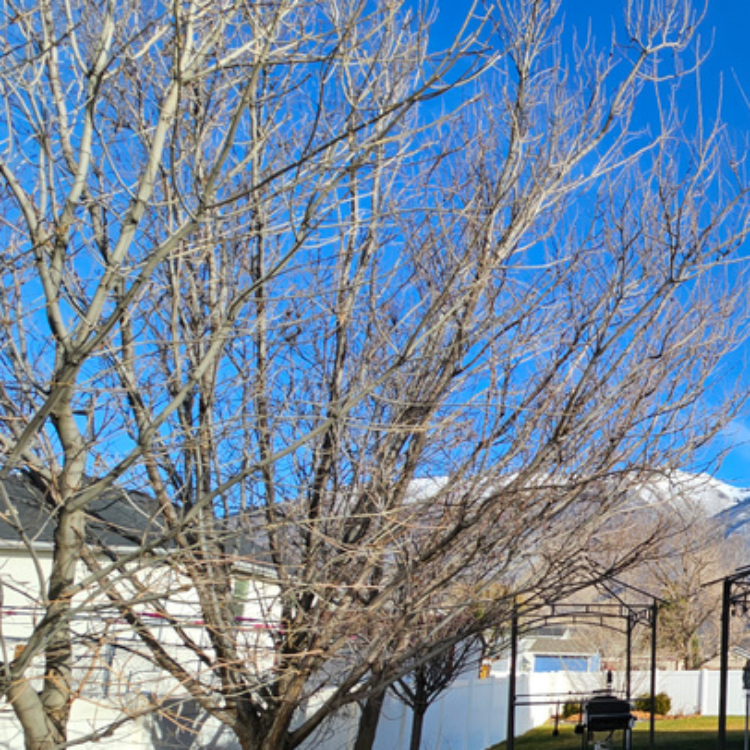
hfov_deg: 38.9
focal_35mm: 29
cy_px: 556
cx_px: 920
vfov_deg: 53.3
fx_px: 711
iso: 50
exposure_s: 1/1218
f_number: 2.2
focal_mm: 2.2
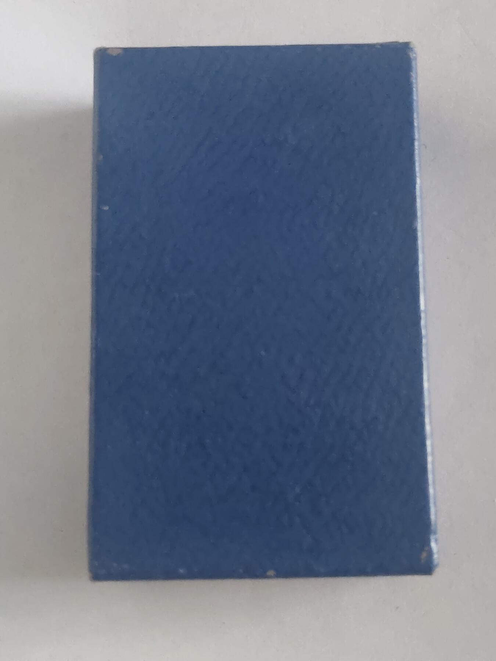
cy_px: 330
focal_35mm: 54
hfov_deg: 27.0
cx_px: 248
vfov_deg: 35.5
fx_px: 1032
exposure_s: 1/25
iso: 1000
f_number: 1.95
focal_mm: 5.52
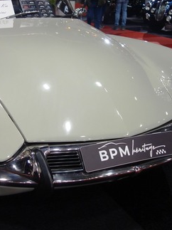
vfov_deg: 38.1
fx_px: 331
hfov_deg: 28.7
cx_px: 47
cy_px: 100
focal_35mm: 50
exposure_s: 1/50
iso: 125
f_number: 1.8
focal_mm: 10.4
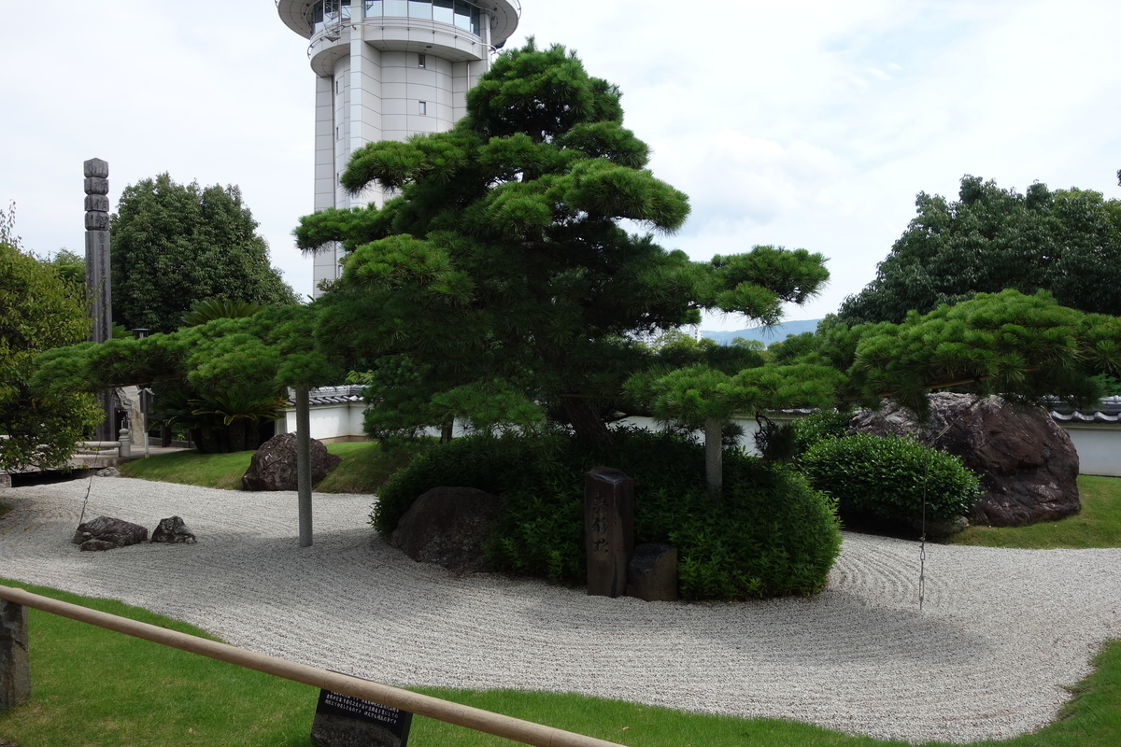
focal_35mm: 28
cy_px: 374
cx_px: 560
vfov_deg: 46.4
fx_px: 872
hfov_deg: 65.5
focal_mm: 10.4
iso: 125
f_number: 5.6
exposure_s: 1/320
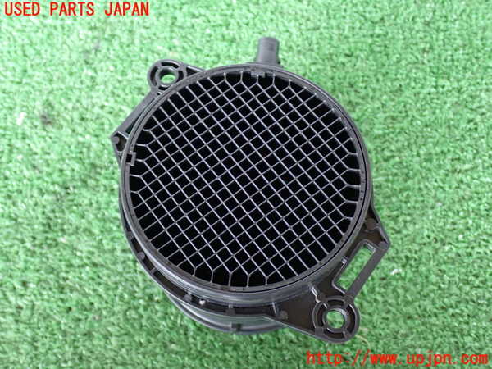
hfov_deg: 42.9
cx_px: 246
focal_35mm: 44
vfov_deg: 32.9
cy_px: 184
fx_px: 625
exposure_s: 1/13
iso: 800
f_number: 2.9
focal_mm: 7.84
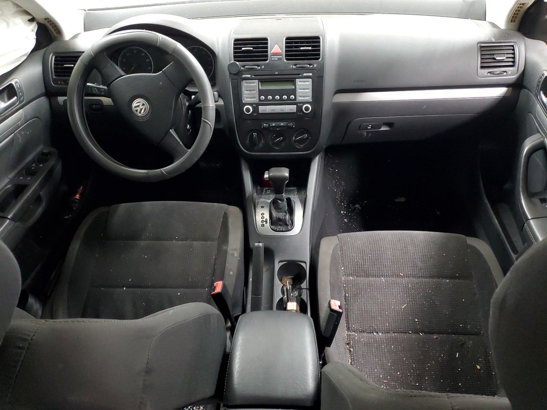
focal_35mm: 26
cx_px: 274
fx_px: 411
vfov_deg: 53.1
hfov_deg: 67.3
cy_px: 205
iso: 321
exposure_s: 1/24
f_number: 1.5
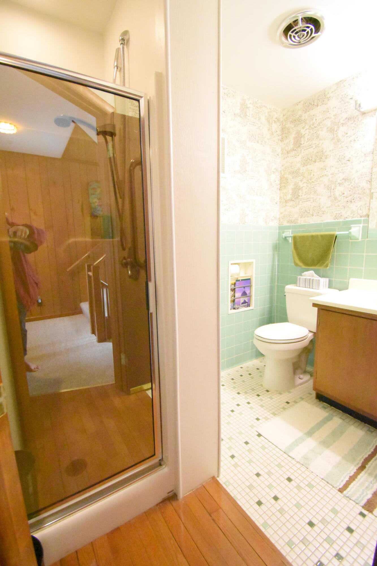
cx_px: 188
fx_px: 236
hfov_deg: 77.3
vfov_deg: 100.4
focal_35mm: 15
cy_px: 283
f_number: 4.5
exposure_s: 1/100
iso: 12800
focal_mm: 10
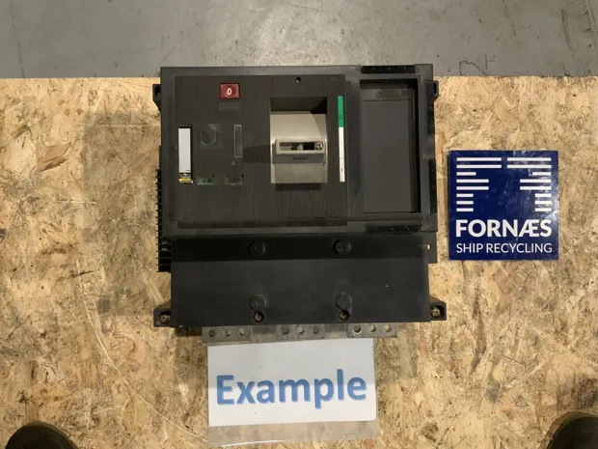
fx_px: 501
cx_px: 299
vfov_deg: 48.2
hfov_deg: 61.7
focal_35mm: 29
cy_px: 224
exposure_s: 1/50
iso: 160
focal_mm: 3
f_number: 1.8
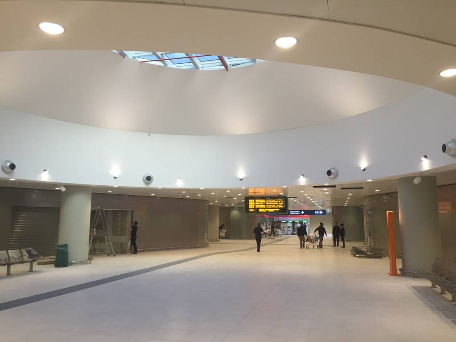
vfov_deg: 48.2
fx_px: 382
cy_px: 171
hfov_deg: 61.7
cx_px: 228
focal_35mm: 29
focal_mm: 4.15
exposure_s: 1/40
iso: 32
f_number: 2.2
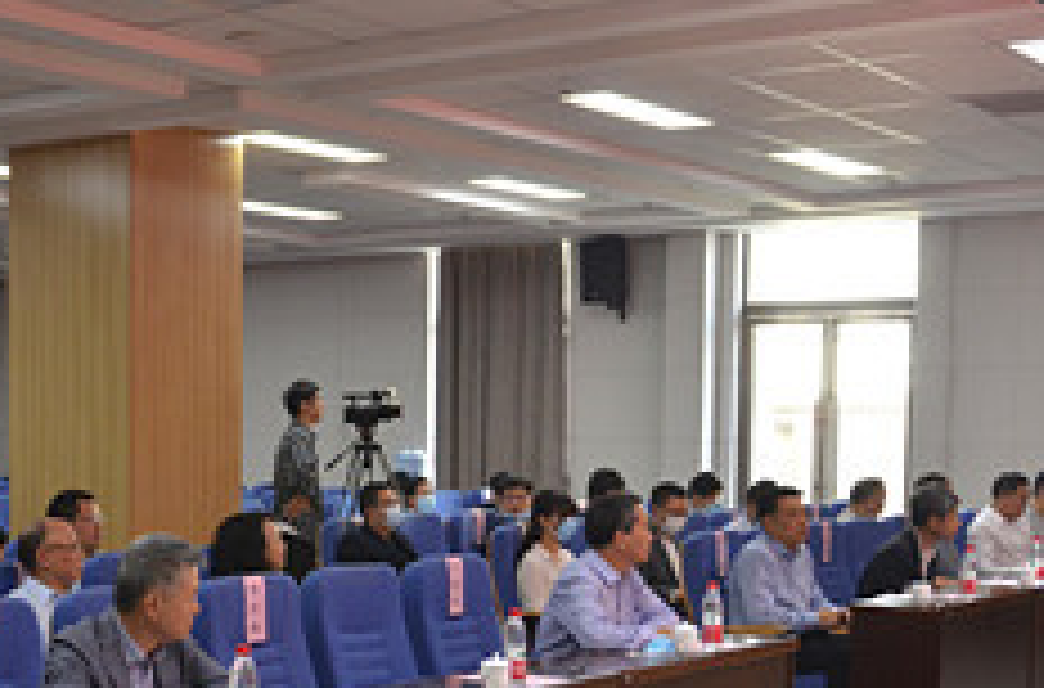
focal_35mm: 62
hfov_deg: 31.9
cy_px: 580
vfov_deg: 21.4
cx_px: 261
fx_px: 1792
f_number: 4.5
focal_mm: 24
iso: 1000
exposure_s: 1/80
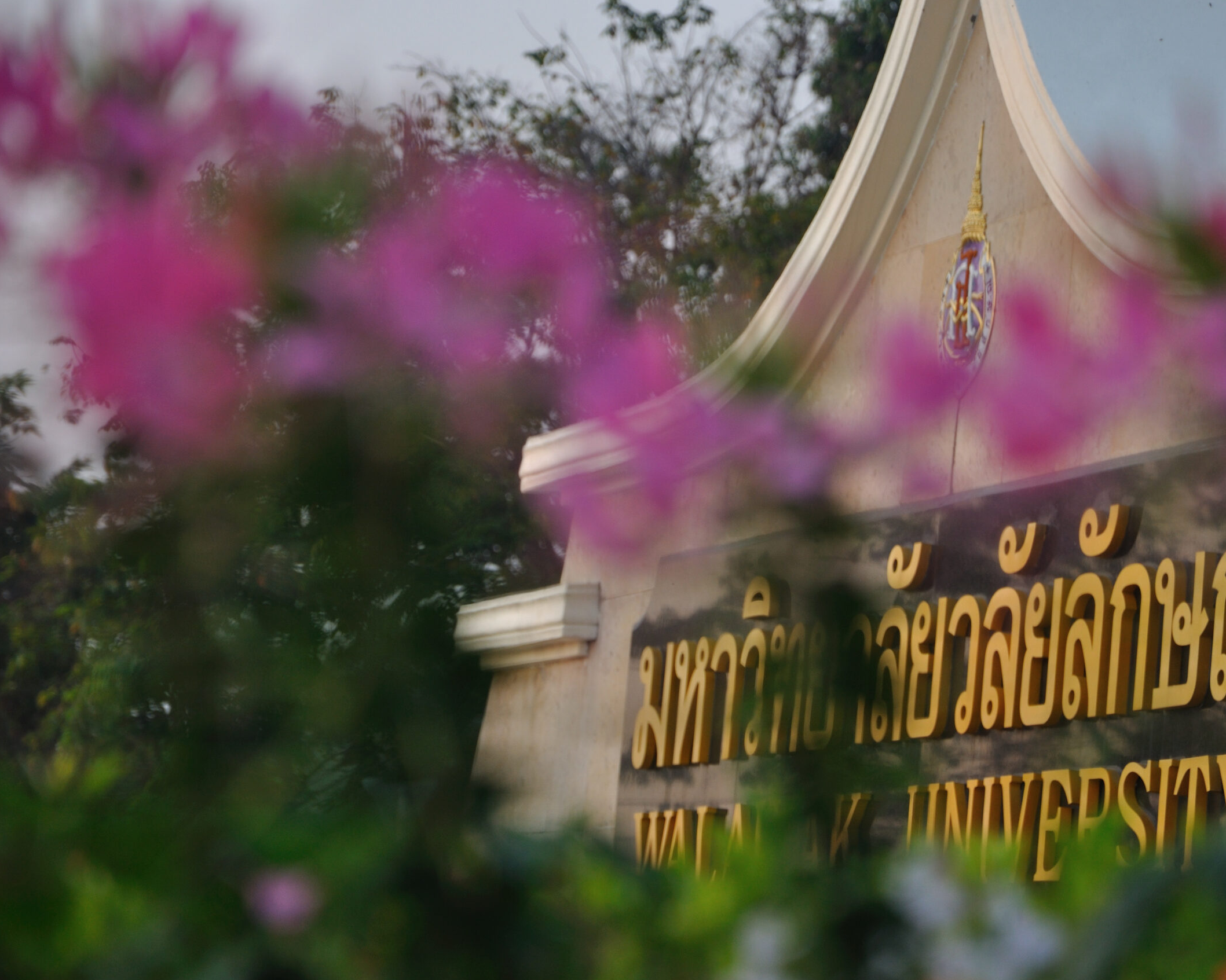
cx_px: 735
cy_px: 491
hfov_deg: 10.8
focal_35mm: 179
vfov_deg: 8.7
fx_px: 6478
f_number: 8
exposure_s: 1/100
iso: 200
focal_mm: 105
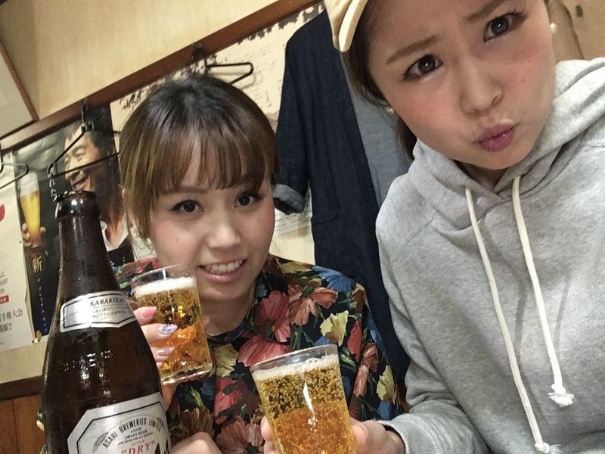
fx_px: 542
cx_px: 302
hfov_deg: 58.4
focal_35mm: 31
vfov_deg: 45.4
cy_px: 227
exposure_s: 1/20
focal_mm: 2.15
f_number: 2.4
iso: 320
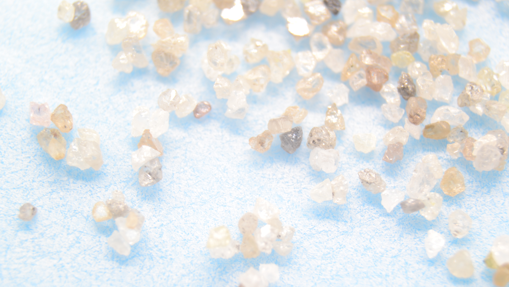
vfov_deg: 14.0
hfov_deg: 24.6
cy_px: 159
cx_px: 254
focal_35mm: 87
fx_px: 1168
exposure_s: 3
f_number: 16
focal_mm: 55
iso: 100
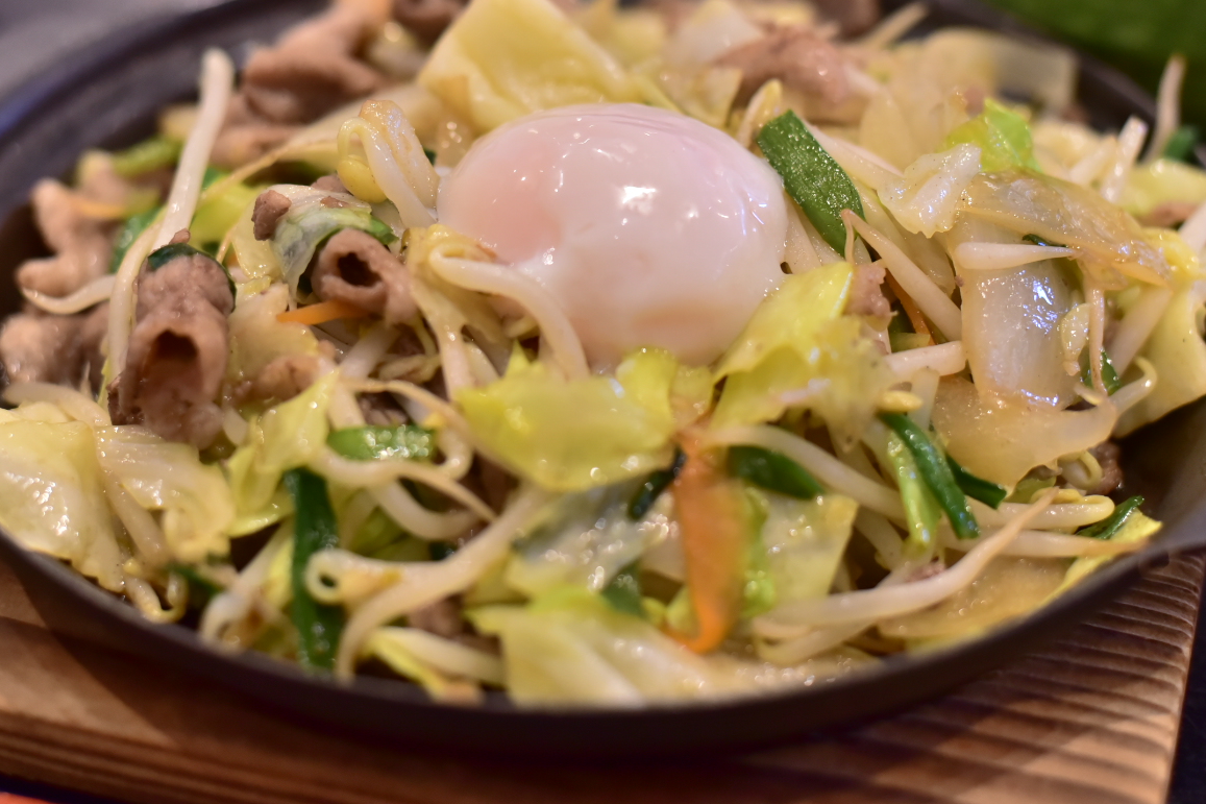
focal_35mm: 70
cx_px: 600
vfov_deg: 19.4
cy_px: 287
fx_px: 2345
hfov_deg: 28.8
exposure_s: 1/160
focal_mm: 50
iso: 1250
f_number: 3.5
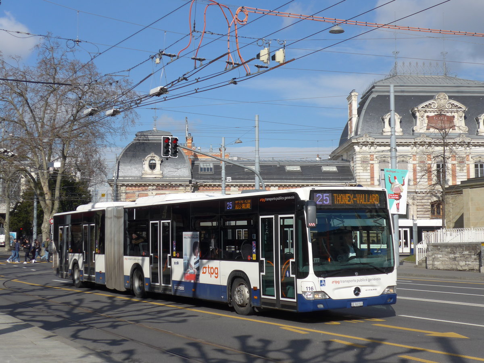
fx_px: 769
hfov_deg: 34.9
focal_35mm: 55
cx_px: 242
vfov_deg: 26.6
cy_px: 182
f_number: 3.4
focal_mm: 11.3
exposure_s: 1/1600
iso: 80
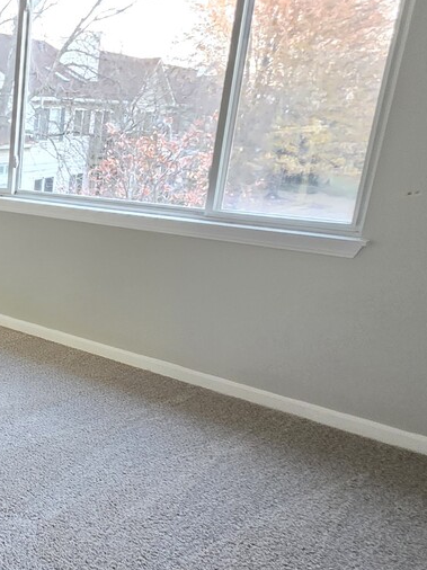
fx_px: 609
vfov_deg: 50.1
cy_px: 317
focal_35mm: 37
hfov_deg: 29.9
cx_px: -142
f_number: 1.9
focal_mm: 2.2
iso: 1000
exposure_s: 1/24
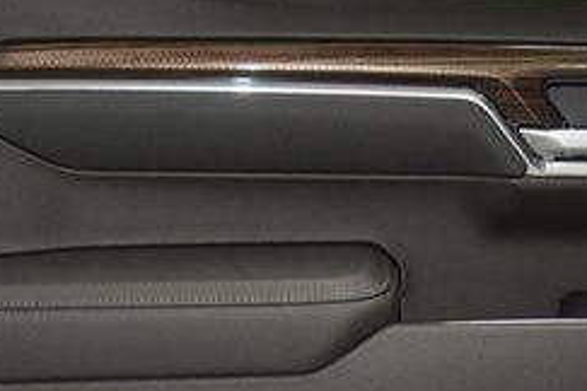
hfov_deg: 21.3
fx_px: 1549
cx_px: 447
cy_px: 469
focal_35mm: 95
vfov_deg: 14.0
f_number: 3.8
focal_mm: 24
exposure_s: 1/60
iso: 900
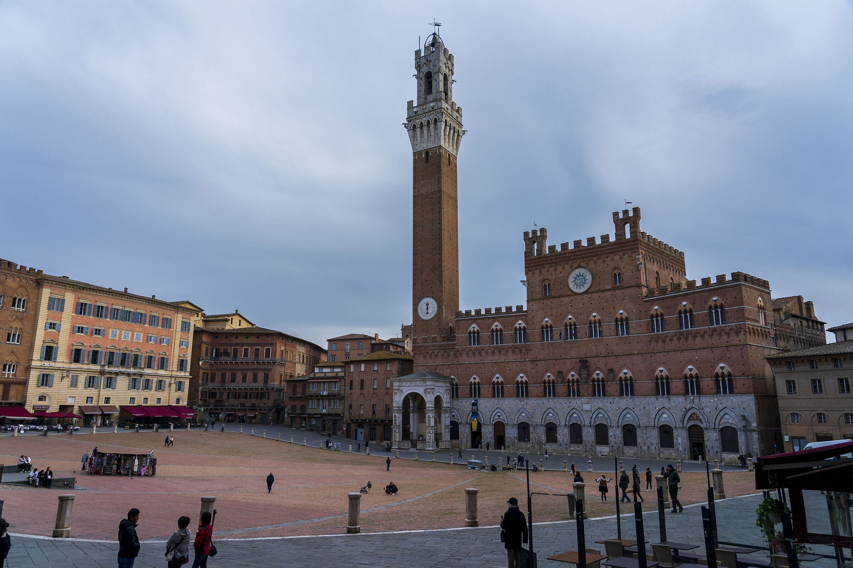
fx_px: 569
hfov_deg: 73.7
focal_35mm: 24
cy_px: 284
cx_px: 426
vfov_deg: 53.1
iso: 100
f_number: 7.1
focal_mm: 24
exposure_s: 1/400
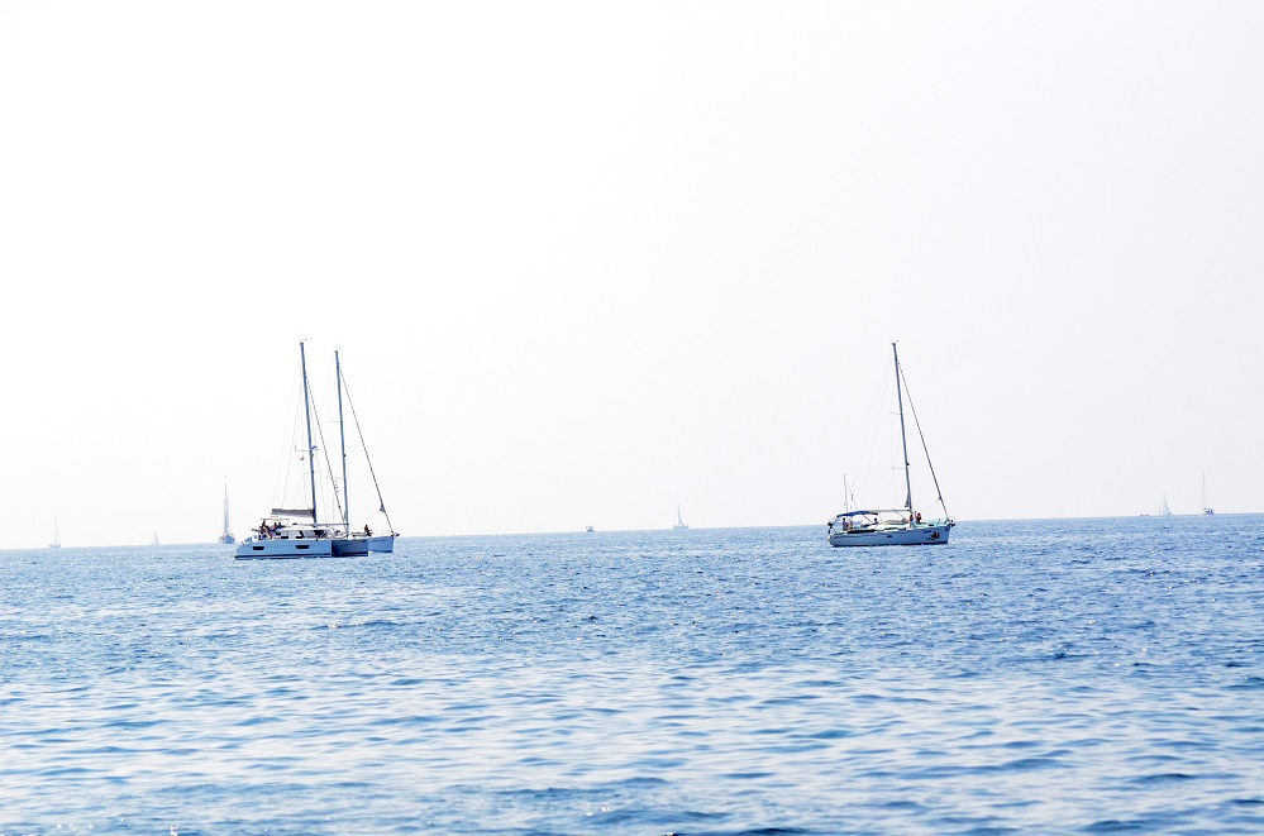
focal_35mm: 168
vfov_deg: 8.1
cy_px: 418
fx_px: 5885
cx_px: 632
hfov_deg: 12.3
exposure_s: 1/8000
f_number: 5.6
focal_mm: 112
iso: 1800
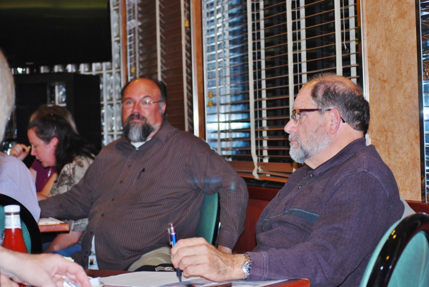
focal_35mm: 82
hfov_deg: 24.6
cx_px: 214
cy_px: 144
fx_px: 985
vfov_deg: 16.6
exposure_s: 1/60
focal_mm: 55
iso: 200
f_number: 4
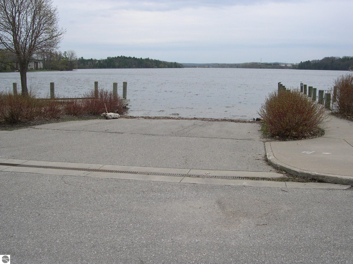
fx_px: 388
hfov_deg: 49.0
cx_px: 176
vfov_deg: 37.7
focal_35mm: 38
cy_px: 132
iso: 100
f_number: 7.6
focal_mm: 8
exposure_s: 1/196
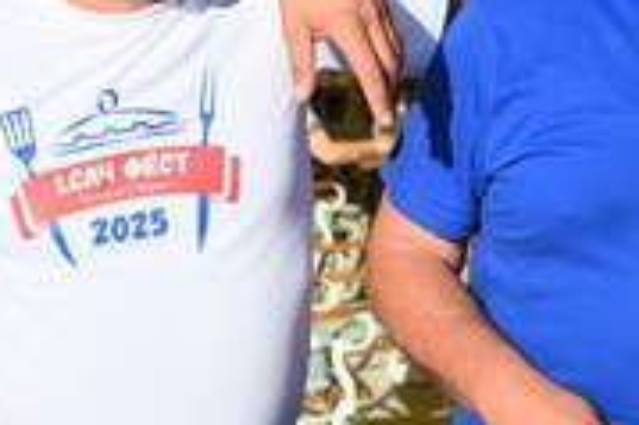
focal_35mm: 125
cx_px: 211
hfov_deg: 16.4
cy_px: 34
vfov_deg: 10.9
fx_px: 2217
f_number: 2.8
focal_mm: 28
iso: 160
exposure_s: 1/4000
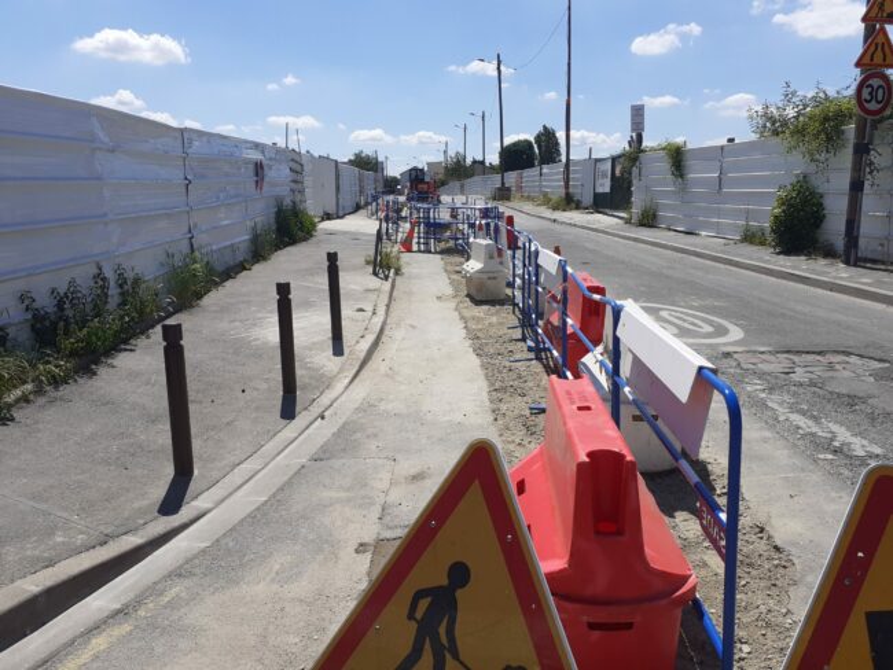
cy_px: 335
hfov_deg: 65.3
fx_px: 697
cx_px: 446
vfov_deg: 51.4
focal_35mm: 27
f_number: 1.9
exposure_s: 1/2747
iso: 40
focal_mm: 3.6
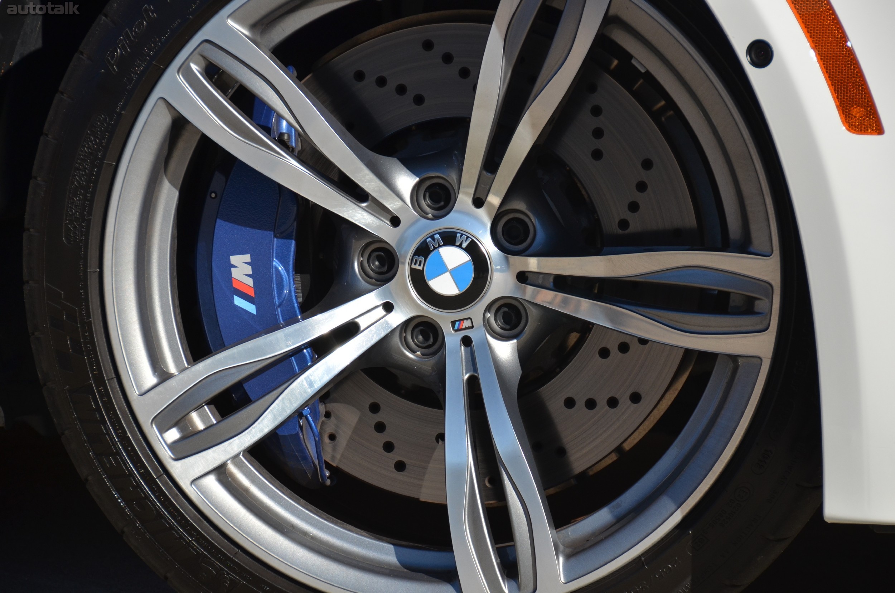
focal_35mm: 180
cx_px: 448
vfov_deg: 7.6
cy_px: 296
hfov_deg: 11.4
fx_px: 4466
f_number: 6.3
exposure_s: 1/1600
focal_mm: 120
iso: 400
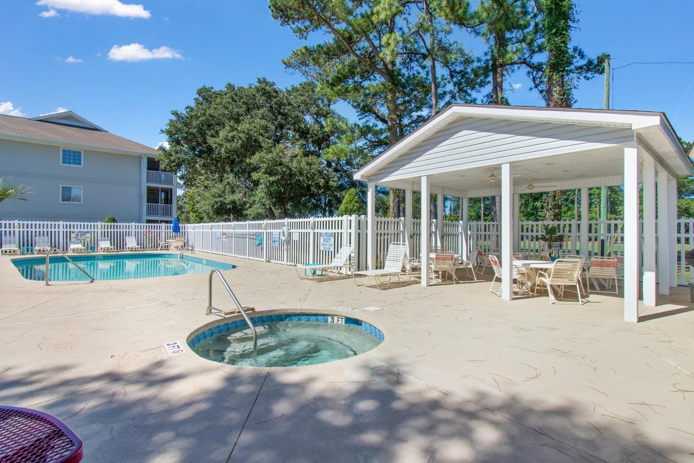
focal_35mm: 16
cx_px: 347
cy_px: 232
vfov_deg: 73.7
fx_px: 308
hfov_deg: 96.7
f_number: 9
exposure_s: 1/320
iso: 100
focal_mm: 11
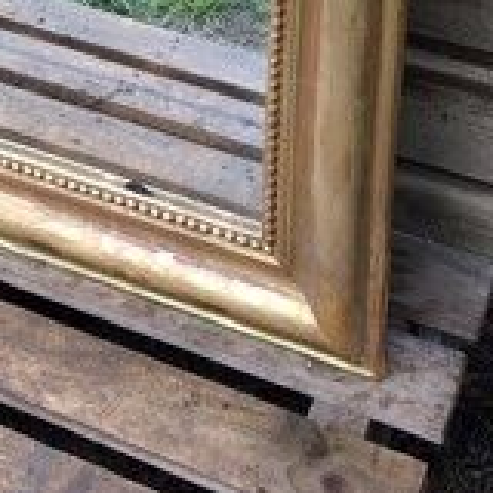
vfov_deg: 16.1
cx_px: -46
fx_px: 1547
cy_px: -311
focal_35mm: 96
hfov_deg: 17.5
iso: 40
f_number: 2.2
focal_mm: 4.15
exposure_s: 1/50
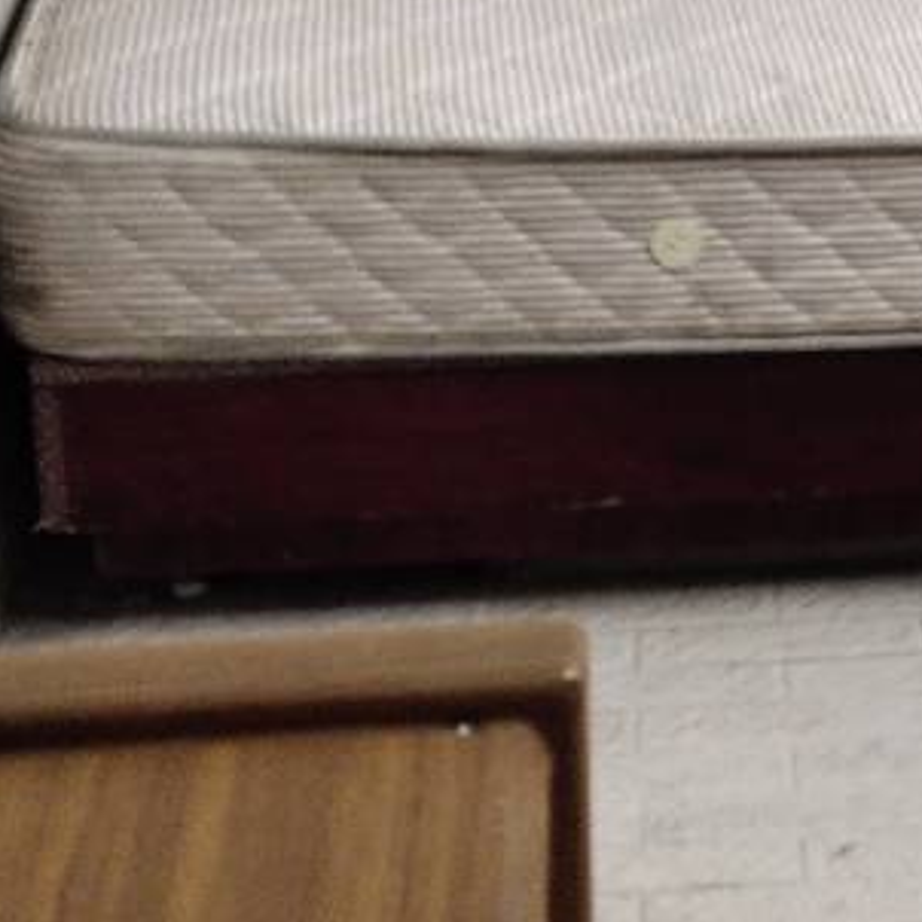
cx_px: 1212
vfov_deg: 16.7
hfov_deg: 16.0
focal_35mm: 103
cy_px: 107
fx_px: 3104
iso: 297
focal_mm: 4.71
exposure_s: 1/50
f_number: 1.8
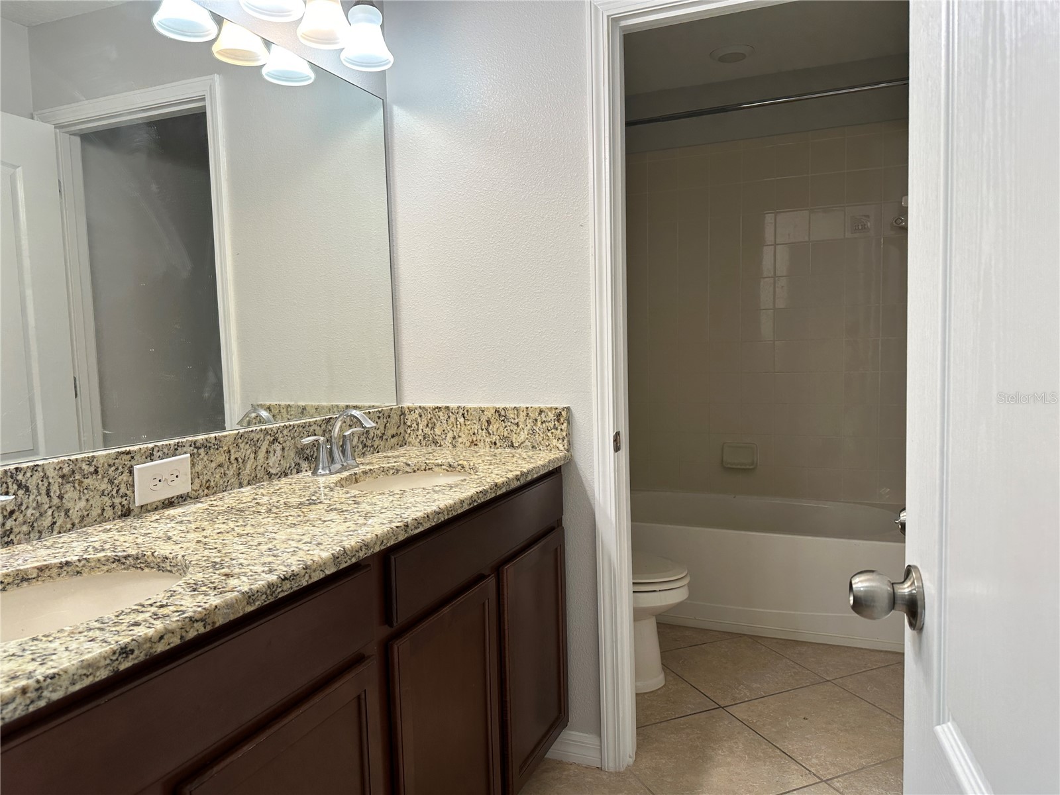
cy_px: 398
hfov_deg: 71.6
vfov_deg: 56.8
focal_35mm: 24
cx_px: 530
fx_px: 735
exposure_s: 1/120
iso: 64
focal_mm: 6.86
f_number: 1.78
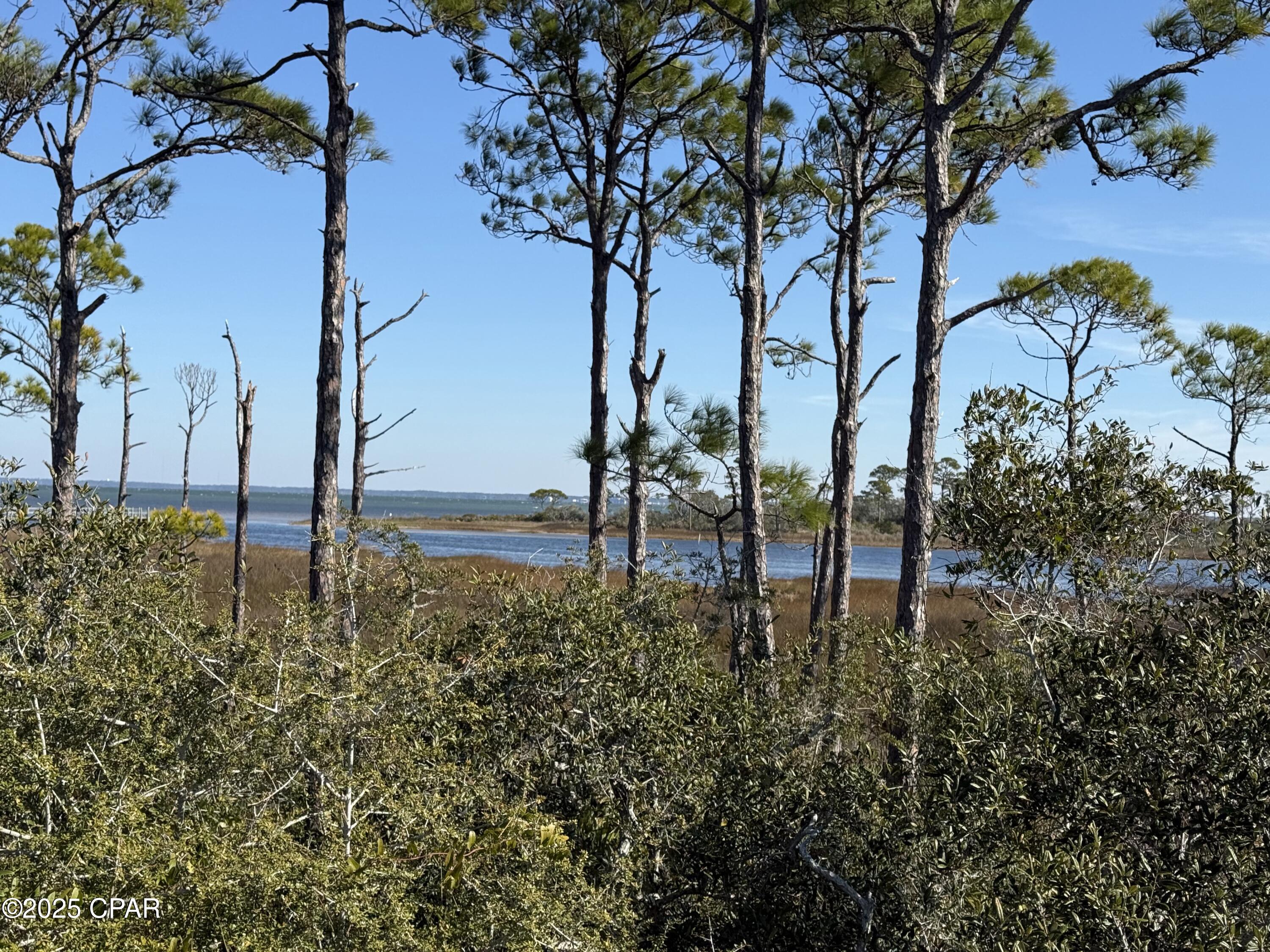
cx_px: 635
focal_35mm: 48
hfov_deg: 39.7
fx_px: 1761
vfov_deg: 30.3
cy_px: 476
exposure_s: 1/4587
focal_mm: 6.76
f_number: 1.78
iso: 80
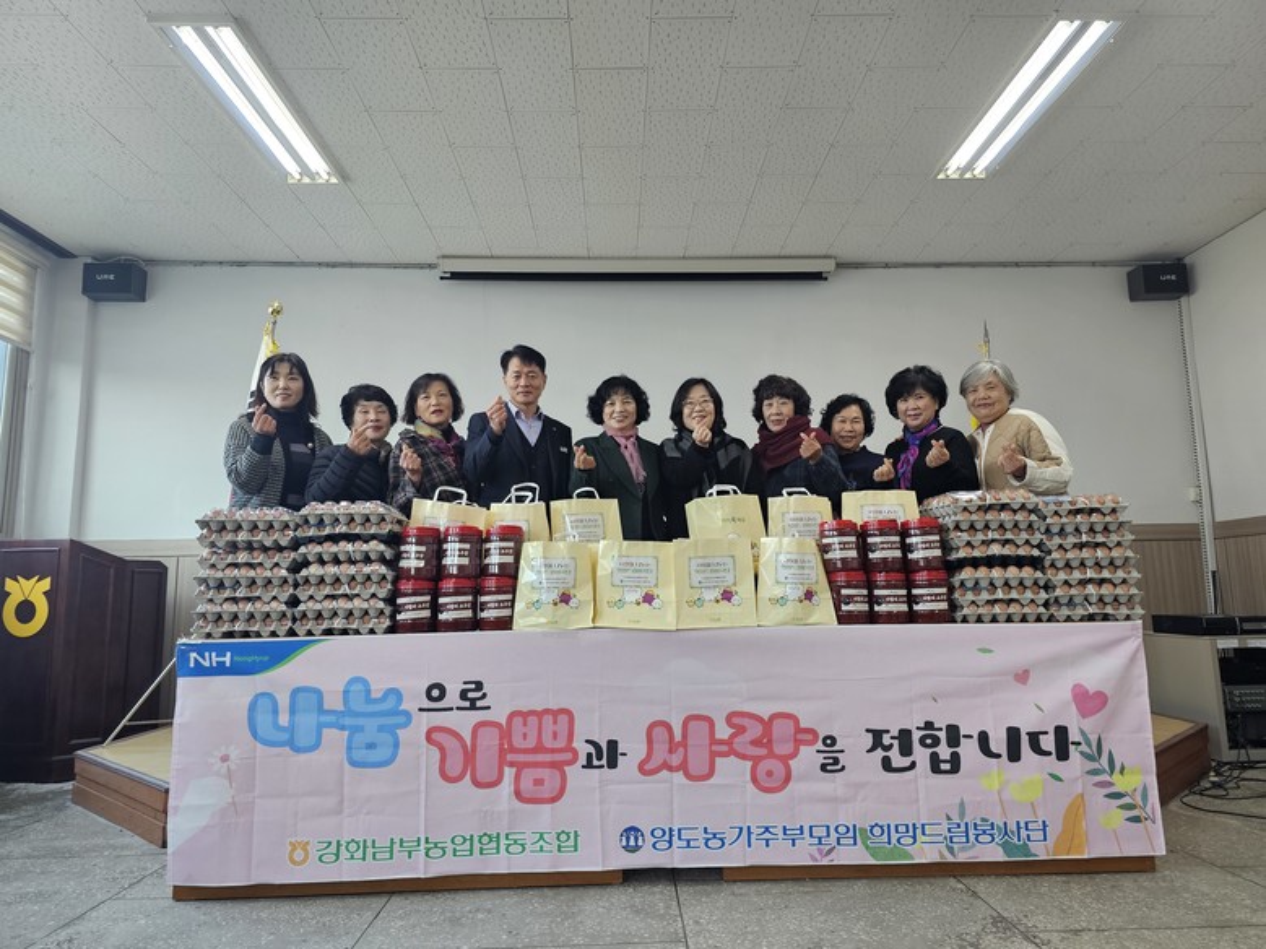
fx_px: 841
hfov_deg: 73.9
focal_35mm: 23
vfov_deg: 58.9
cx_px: 633
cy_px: 474
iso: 125
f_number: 1.7
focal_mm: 6.3
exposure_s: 1/120
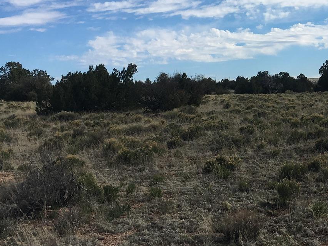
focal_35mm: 70
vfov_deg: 20.7
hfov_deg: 26.1
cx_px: 339
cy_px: 39
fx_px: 663
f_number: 2.2
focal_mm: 4.15
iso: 25
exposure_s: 1/2747
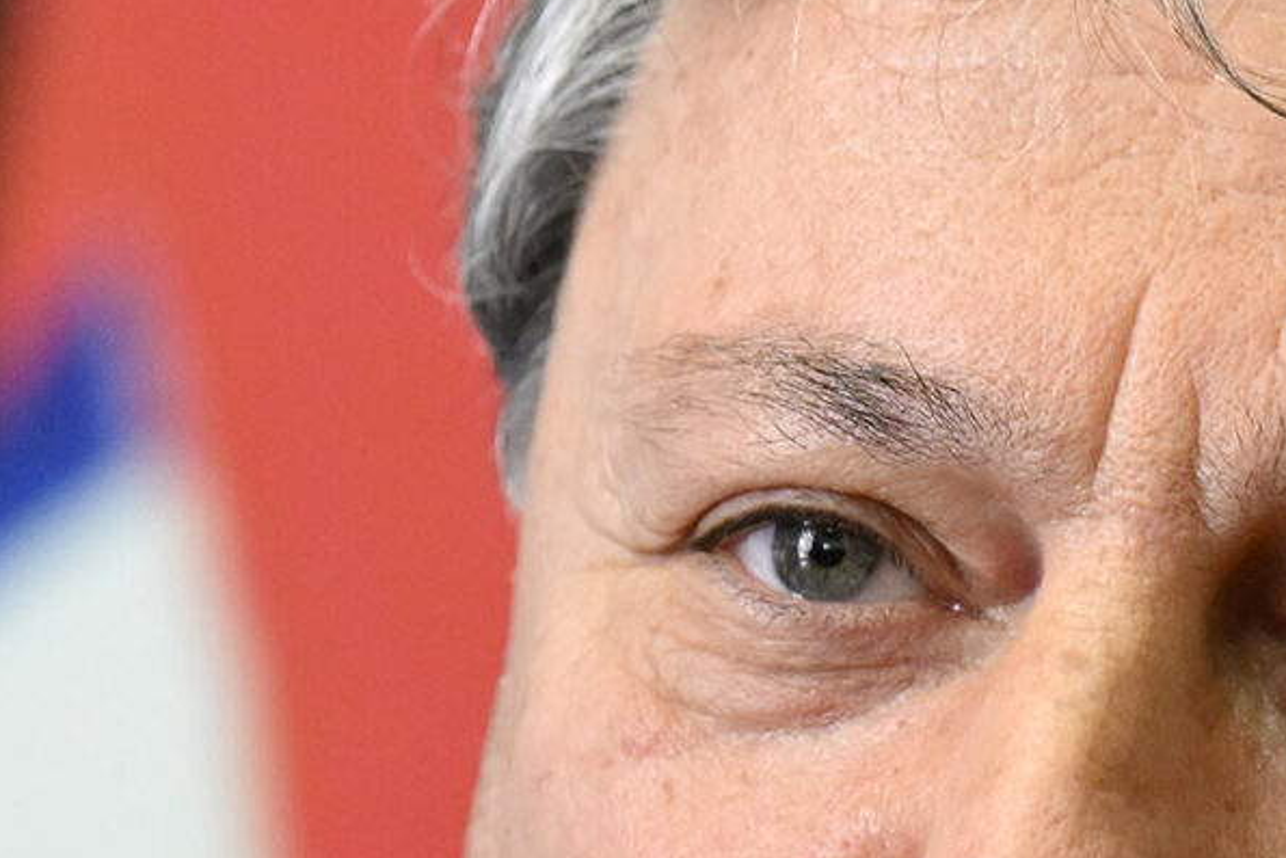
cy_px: 825
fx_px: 30762
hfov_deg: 2.4
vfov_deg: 1.6
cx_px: 999
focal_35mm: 861
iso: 4000
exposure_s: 1/200
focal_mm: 200
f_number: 4
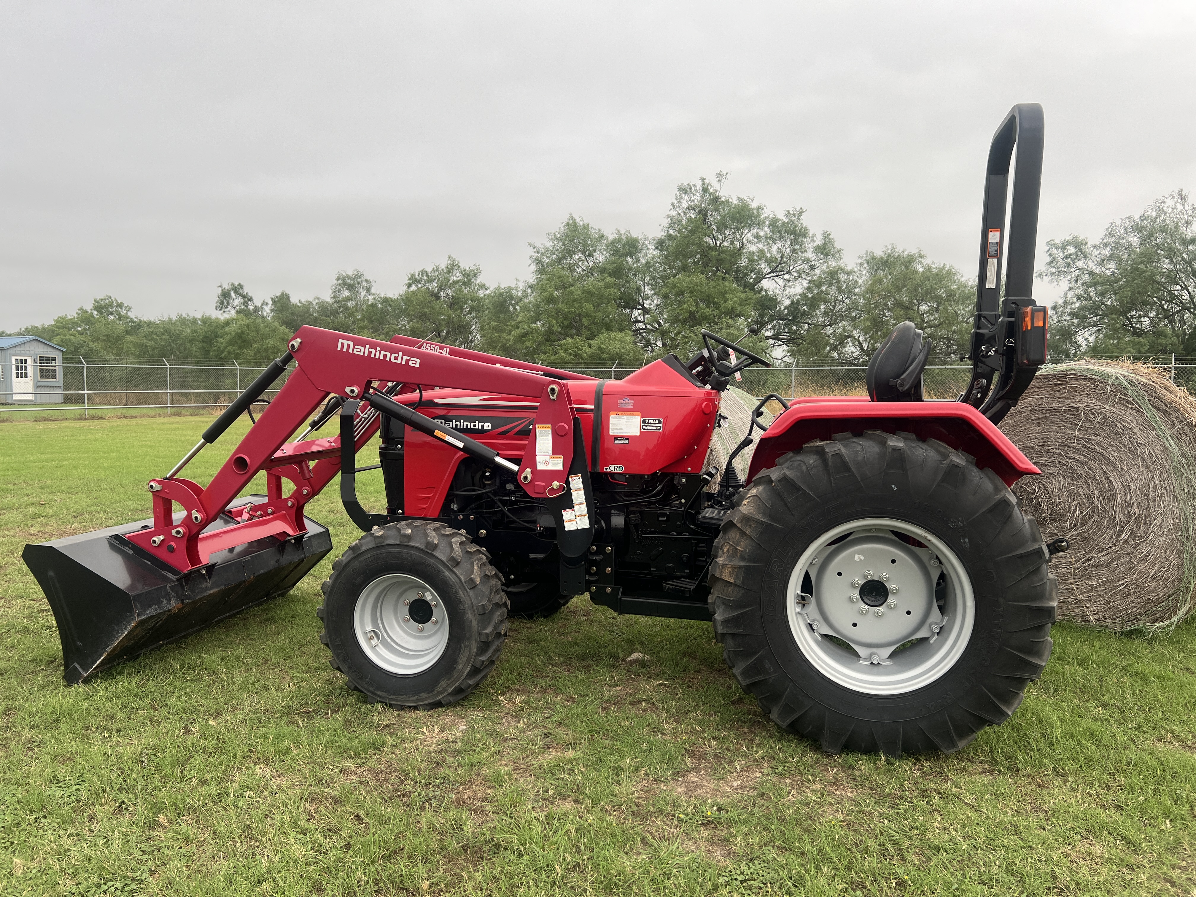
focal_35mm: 26
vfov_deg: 53.1
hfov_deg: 67.3
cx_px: 598
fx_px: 898
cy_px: 448
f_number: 1.5
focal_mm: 5.7
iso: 50
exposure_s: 1/379
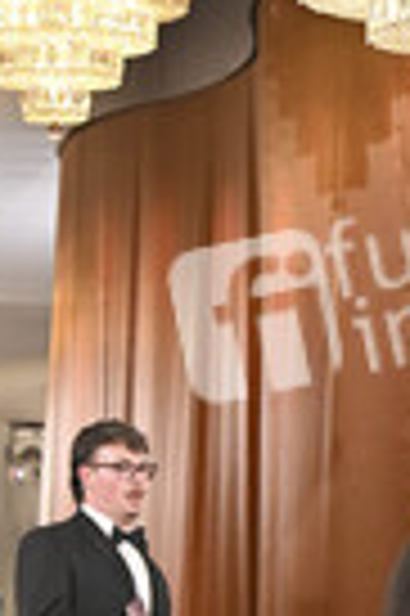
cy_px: 522
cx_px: 532
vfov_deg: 7.9
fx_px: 4487
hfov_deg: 5.2
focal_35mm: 262
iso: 2500
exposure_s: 1/320
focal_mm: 90
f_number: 5.6
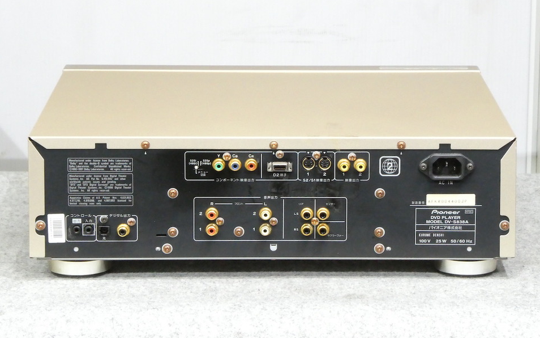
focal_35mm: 144
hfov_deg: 14.5
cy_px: 159
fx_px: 2119
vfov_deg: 9.1
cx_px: 269
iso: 1600
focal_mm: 24.2
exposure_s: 1/15
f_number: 6.3
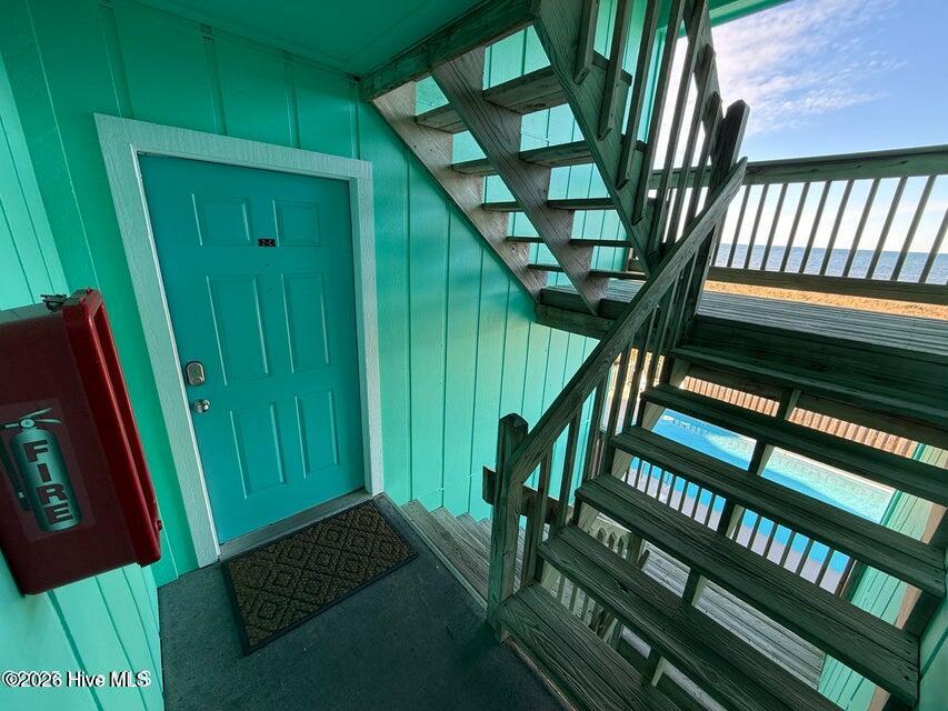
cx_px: 474
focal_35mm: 14
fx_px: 383
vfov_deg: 85.7
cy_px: 356
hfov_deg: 102.1
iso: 64
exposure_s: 1/108
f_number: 2.2
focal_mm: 2.22
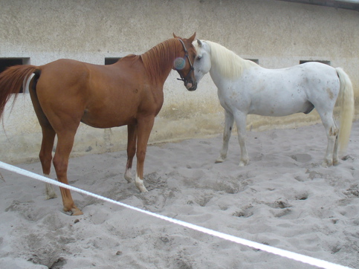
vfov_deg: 29.6
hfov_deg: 38.9
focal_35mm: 49
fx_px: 508
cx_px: 184
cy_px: 113
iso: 100
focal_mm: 6.1
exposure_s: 1/250
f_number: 2.8
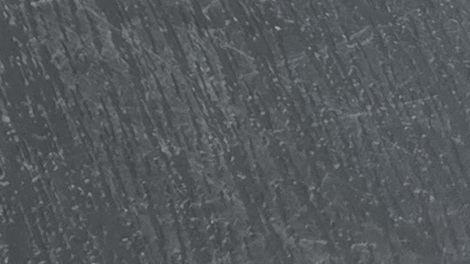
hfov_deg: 10.2
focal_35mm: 184
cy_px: -955
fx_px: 2292
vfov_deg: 5.4
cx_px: -636
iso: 200
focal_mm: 6.3
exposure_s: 1/180
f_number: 1.7
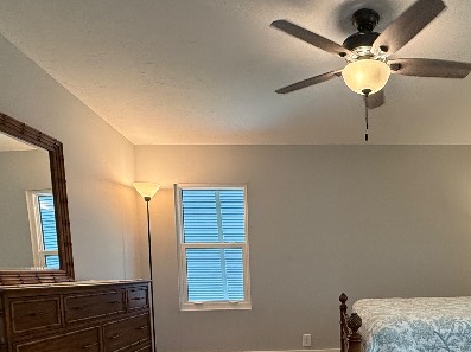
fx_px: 408
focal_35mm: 30
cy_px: 295
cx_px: 349
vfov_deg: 43.9
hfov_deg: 57.2
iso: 320
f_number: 2.2
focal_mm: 2.22
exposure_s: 1/120
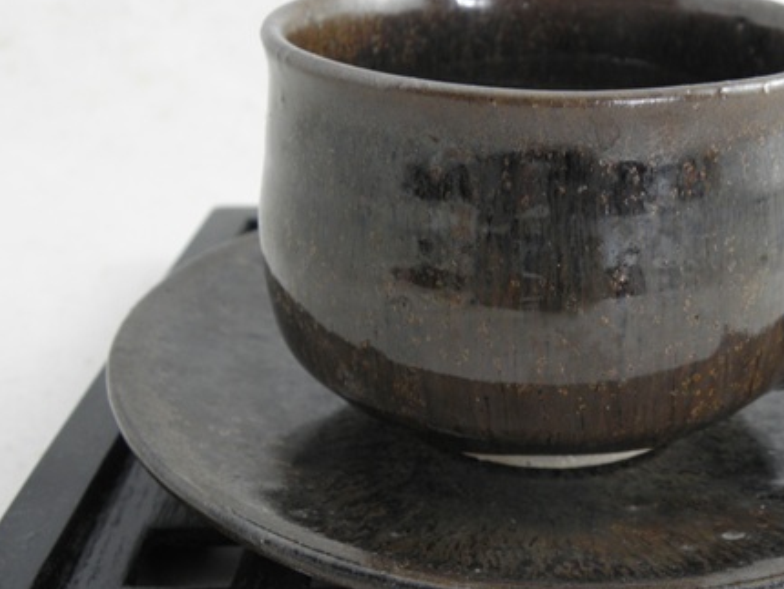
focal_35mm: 58
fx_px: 1314
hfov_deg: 32.7
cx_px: 567
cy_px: 283
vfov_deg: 25.3
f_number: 3.2
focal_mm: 7.07
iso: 125
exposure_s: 1/8
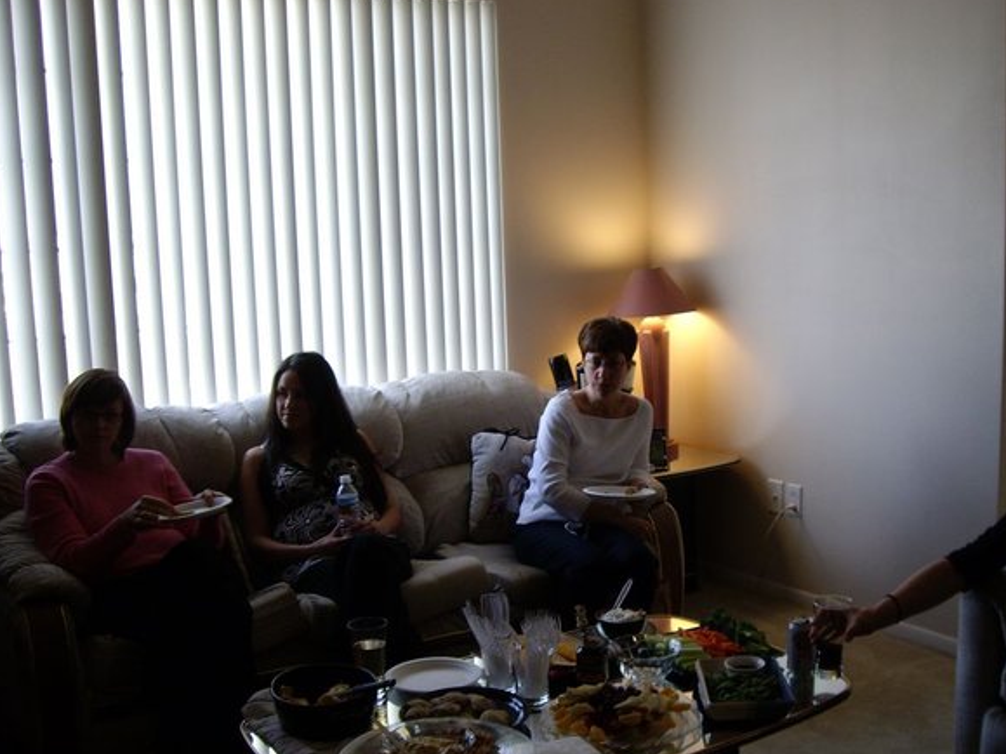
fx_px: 1220
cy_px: 408
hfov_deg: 44.8
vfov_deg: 34.3
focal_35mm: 42
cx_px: 549
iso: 100
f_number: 2.7
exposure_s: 1/50
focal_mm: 6.2
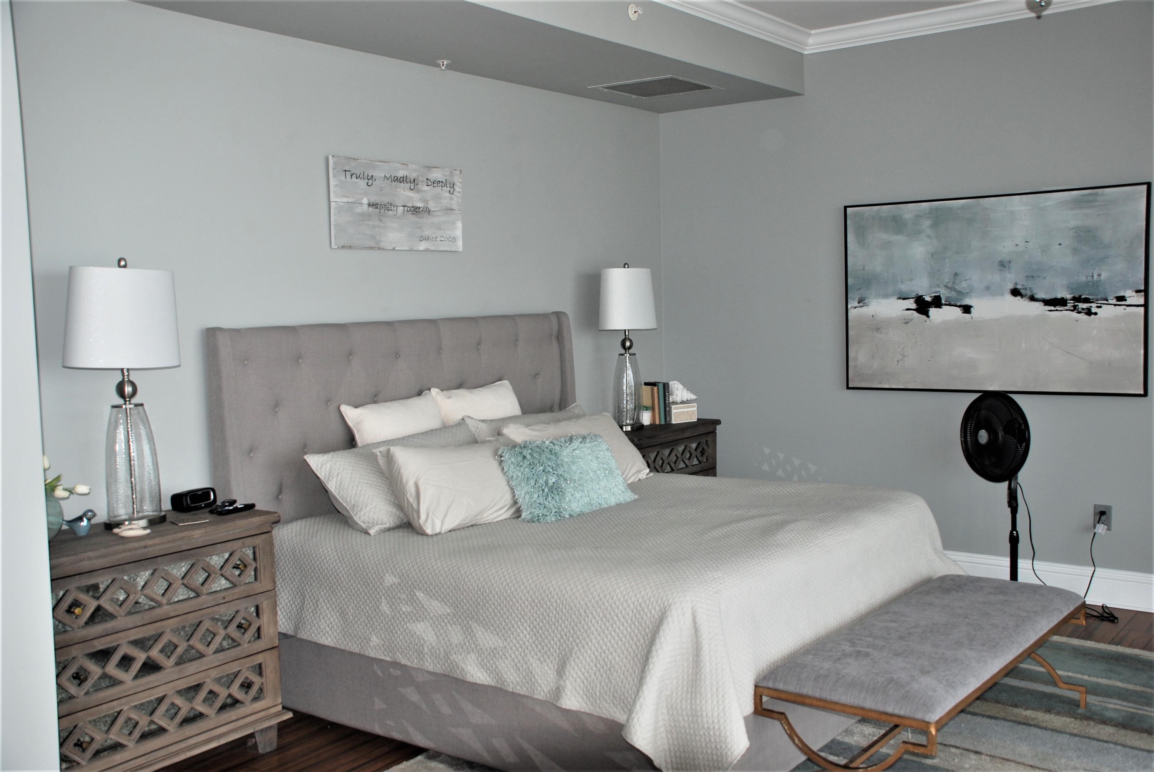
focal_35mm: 36
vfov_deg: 37.0
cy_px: 386
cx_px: 577
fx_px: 1155
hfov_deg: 53.1
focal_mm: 24
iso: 200
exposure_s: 1/60
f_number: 4
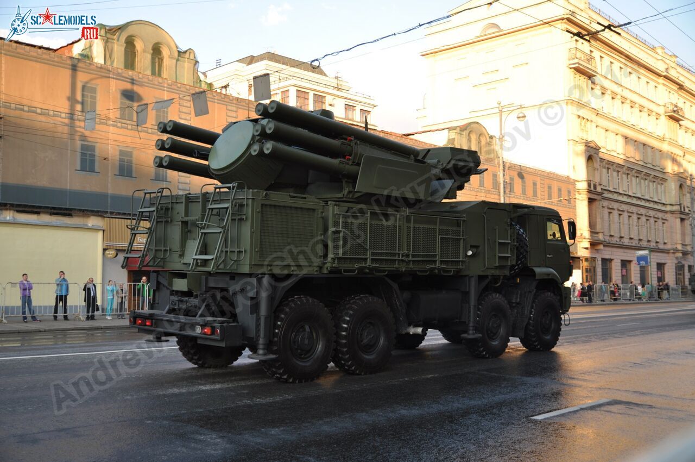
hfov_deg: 51.3
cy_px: 231
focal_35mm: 38
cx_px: 348
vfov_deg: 35.4
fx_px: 723
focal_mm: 25
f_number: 2.8
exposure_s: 1/320
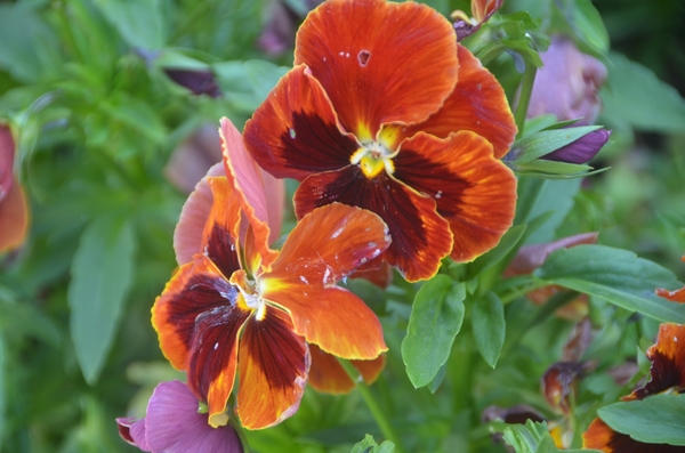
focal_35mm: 300
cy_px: 226
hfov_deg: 6.9
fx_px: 5695
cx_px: 342
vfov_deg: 4.6
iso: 400
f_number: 6.3
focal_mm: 200
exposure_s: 1/125
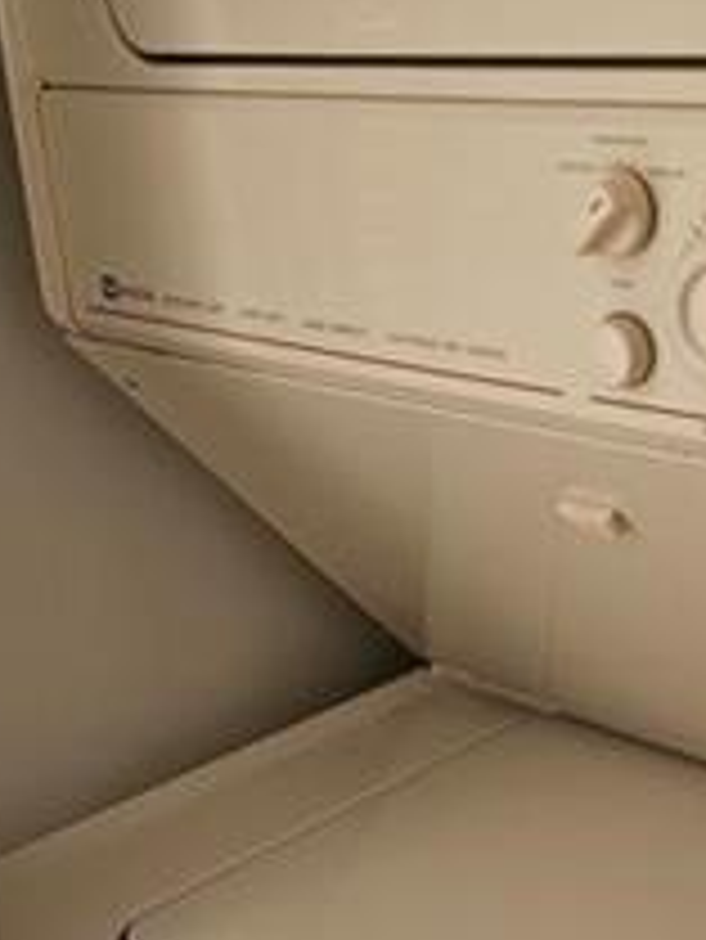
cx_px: 364
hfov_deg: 22.3
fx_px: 1793
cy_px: 670
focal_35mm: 66
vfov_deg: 29.0
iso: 640
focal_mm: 6.3
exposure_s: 1/60
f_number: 1.7
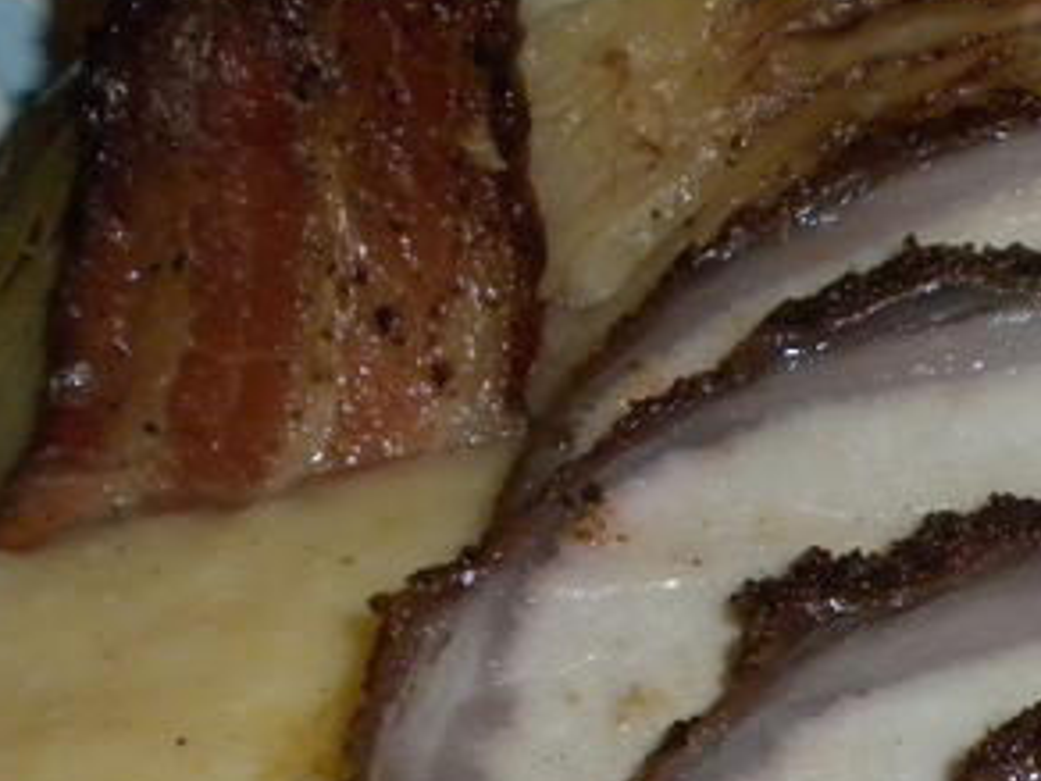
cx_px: 595
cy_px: 836
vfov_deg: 12.8
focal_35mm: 114
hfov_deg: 17.3
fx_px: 3428
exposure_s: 1/30
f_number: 10
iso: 400
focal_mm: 6.6
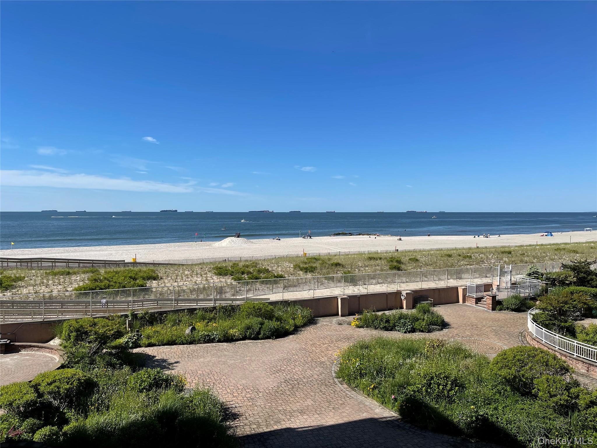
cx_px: 298
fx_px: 448
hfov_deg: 67.3
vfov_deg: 53.1
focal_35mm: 26
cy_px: 224
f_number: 1.6
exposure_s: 1/5128
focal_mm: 5.1
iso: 32
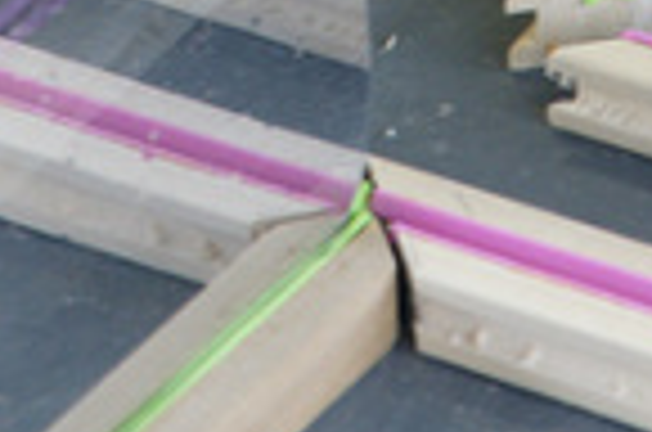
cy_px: -518
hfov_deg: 2.8
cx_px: 207
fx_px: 13180
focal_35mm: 729
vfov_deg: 1.9
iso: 800
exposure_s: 1/30
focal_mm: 105
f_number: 5.6
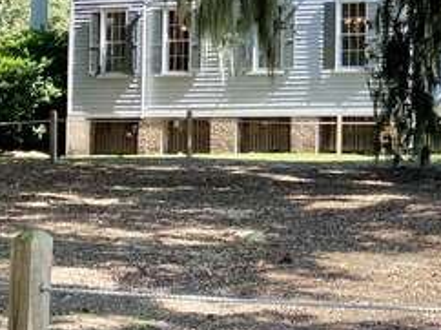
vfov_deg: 16.2
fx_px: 1095
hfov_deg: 21.3
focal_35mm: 86
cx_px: 519
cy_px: -106
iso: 32
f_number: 1.8
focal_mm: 4.25
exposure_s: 1/630
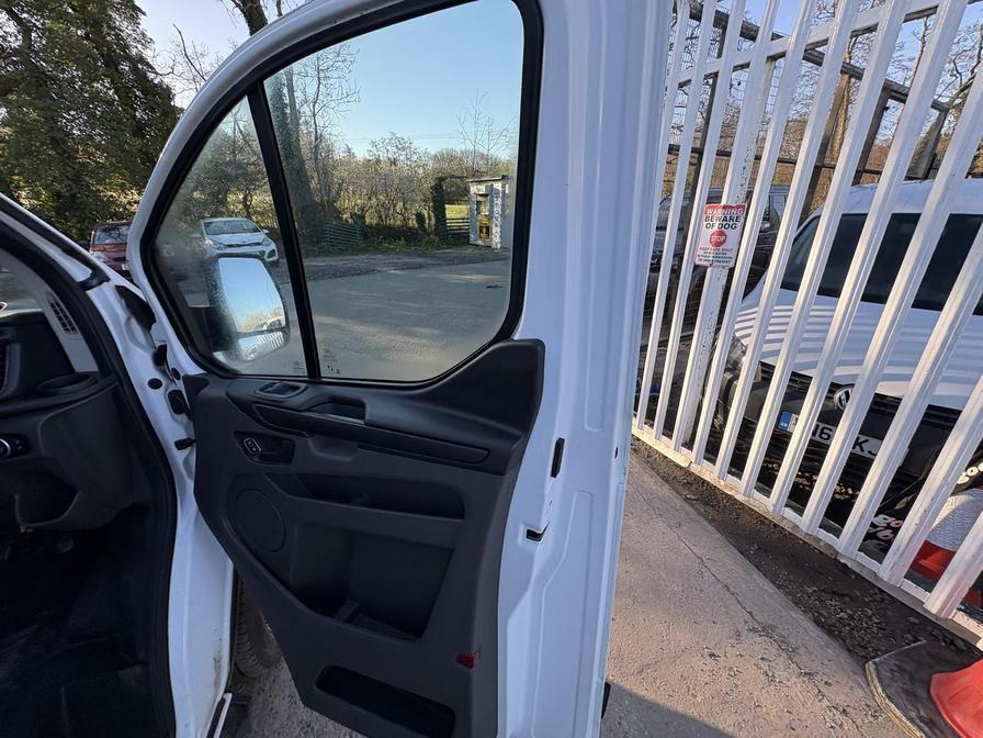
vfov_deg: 85.7
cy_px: 369
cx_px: 492
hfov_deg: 102.1
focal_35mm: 14
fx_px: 398
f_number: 2.2
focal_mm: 2.22
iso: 50
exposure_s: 1/268
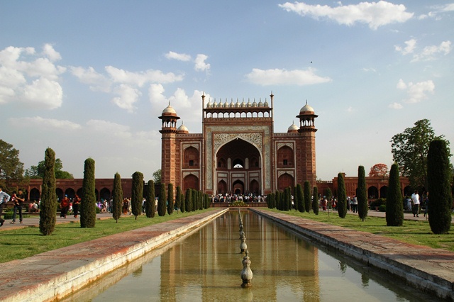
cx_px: 227
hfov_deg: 51.3
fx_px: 473
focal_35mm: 38
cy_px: 151
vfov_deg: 35.5
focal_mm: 25
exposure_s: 1/250
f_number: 10
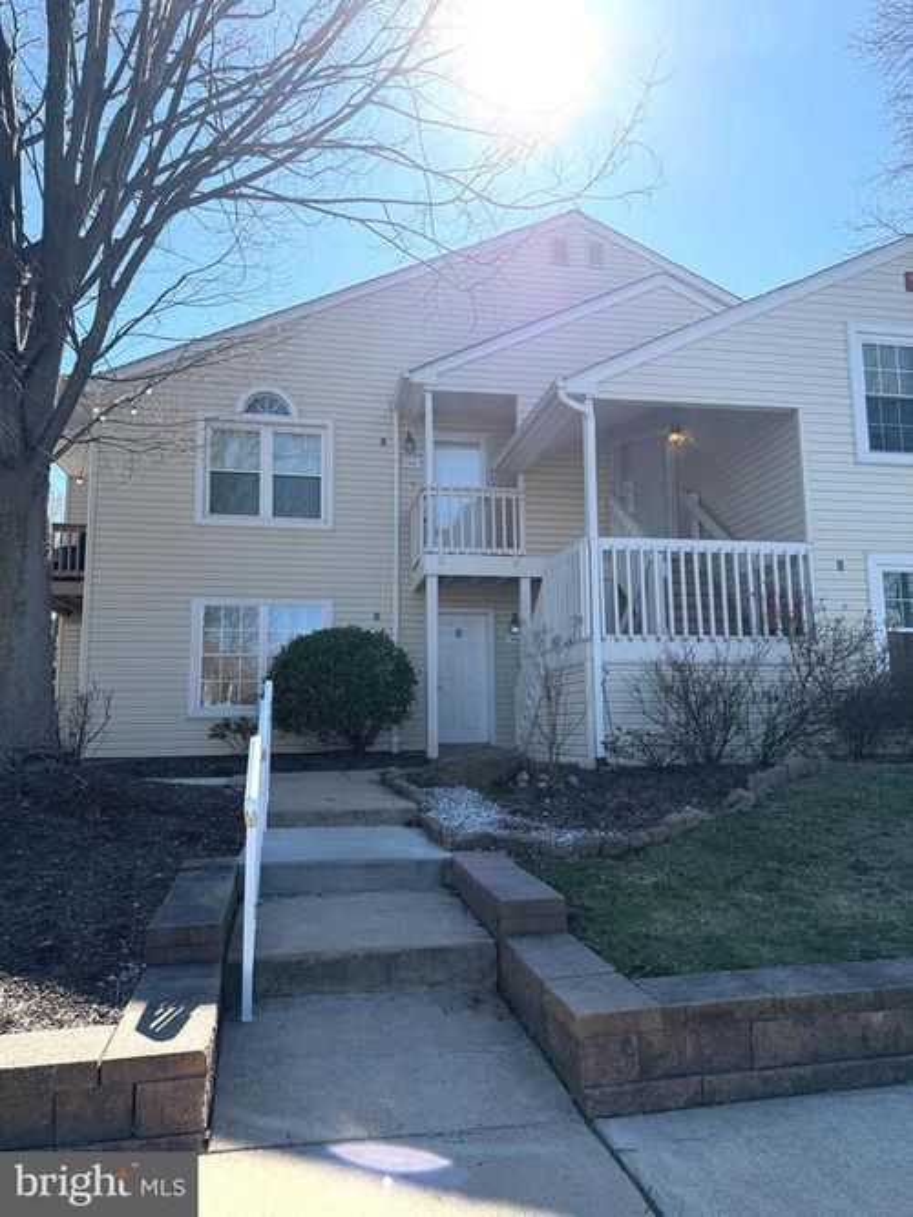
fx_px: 844
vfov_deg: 71.6
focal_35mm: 24
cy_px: 608
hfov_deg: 56.8
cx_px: 456
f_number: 1.78
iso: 100
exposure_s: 1/4167
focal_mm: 6.76
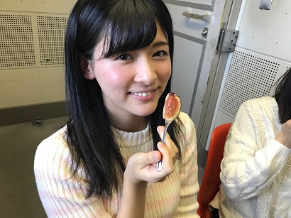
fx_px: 235
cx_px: 146
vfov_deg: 49.7
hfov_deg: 63.5
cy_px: 109
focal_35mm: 28
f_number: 1.8
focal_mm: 3.99
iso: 32
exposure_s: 1/33
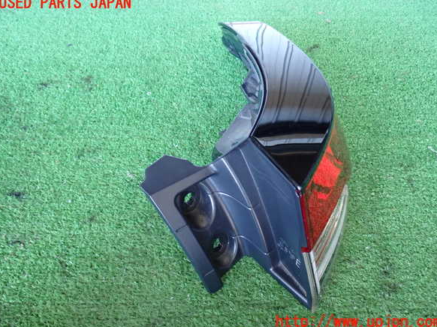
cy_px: 163
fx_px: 416
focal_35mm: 33
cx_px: 220
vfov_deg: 42.9
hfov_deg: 55.4
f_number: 2.4
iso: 400
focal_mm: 5.79
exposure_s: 1/30
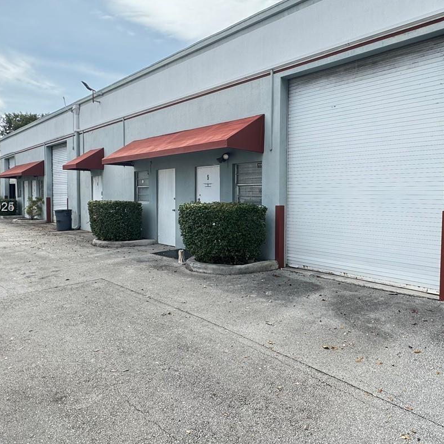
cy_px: 208
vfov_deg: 62.9
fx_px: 363
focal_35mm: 25
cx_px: 284
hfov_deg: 61.9
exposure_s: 1/631
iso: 50
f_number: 2.2
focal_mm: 2.22
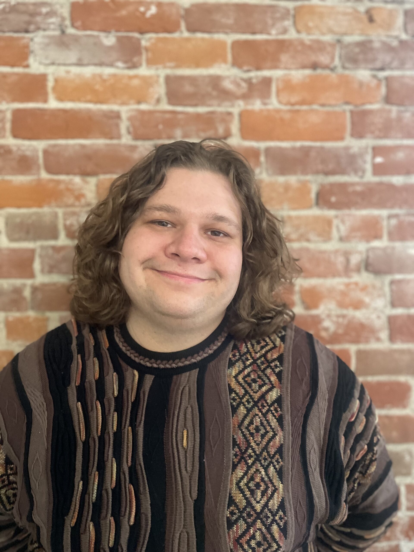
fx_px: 415
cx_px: 207
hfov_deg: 53.1
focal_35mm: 26
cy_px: 276
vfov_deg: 67.3
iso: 500
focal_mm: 4.2
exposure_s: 1/60
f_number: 1.6
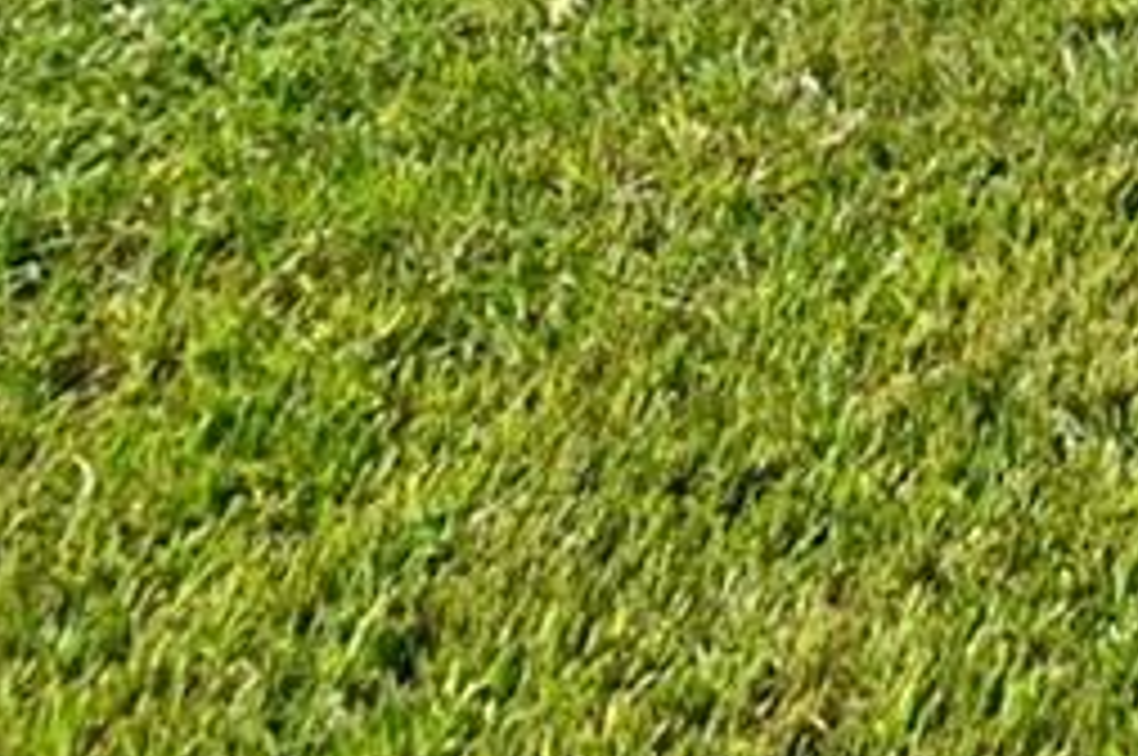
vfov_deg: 10.7
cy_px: -1382
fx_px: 2999
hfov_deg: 16.8
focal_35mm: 95
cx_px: 2200
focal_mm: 10
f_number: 13
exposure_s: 1/640
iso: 400
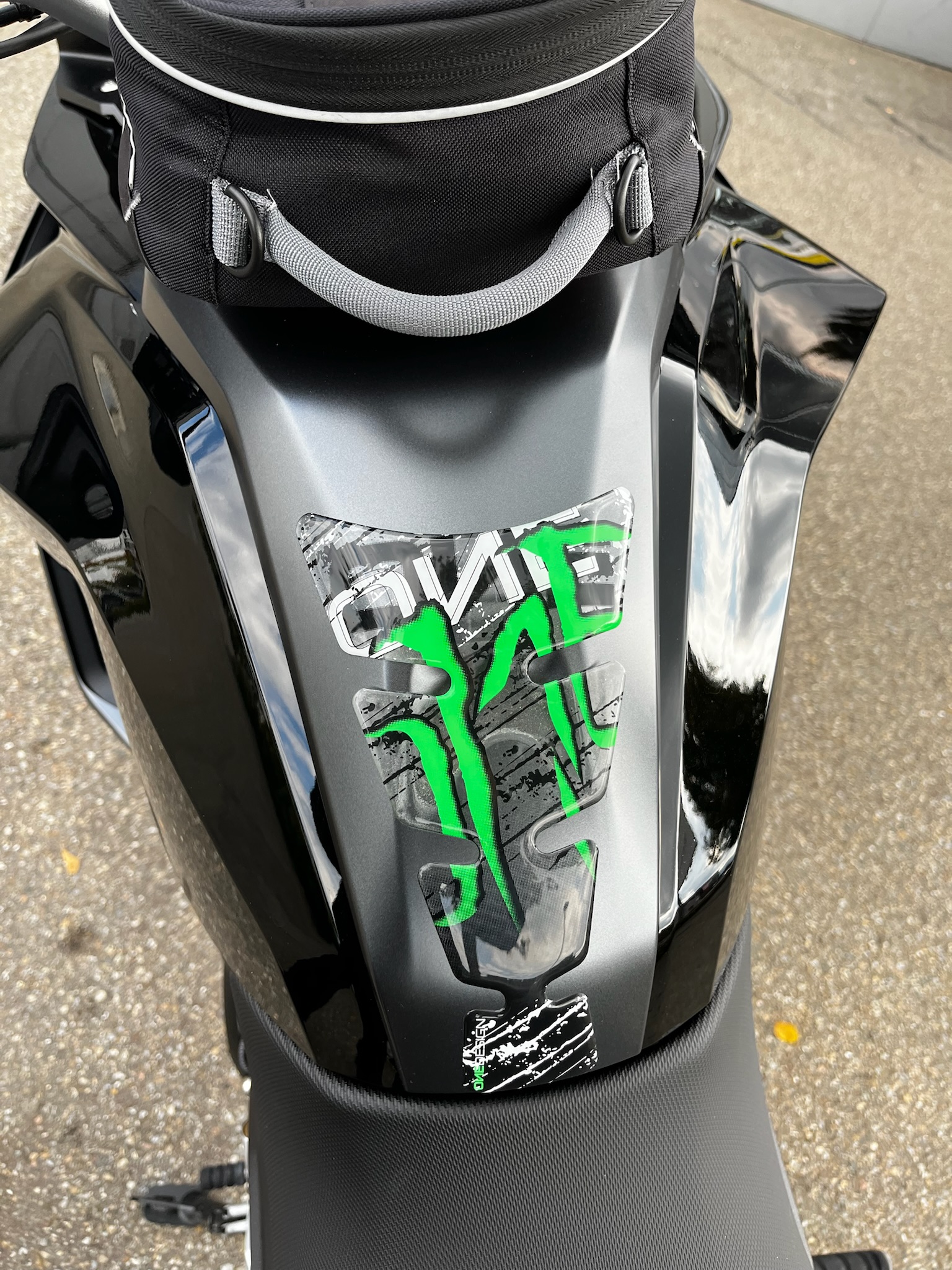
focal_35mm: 26
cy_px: 635
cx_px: 476
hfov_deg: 53.1
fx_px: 953
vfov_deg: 67.3
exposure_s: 1/297
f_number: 1.6
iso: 50
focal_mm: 5.1
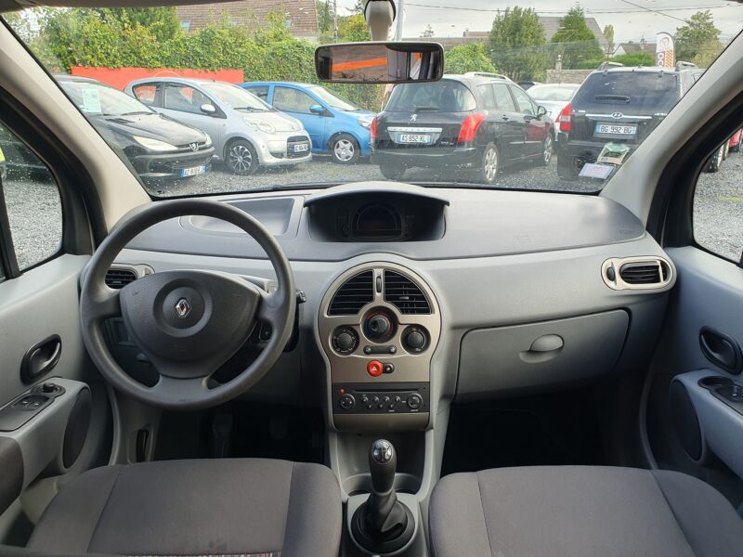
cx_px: 372
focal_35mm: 26
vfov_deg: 53.1
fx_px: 558
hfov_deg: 67.3
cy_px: 278
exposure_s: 1/125
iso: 50
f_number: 2.4
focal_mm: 4.32
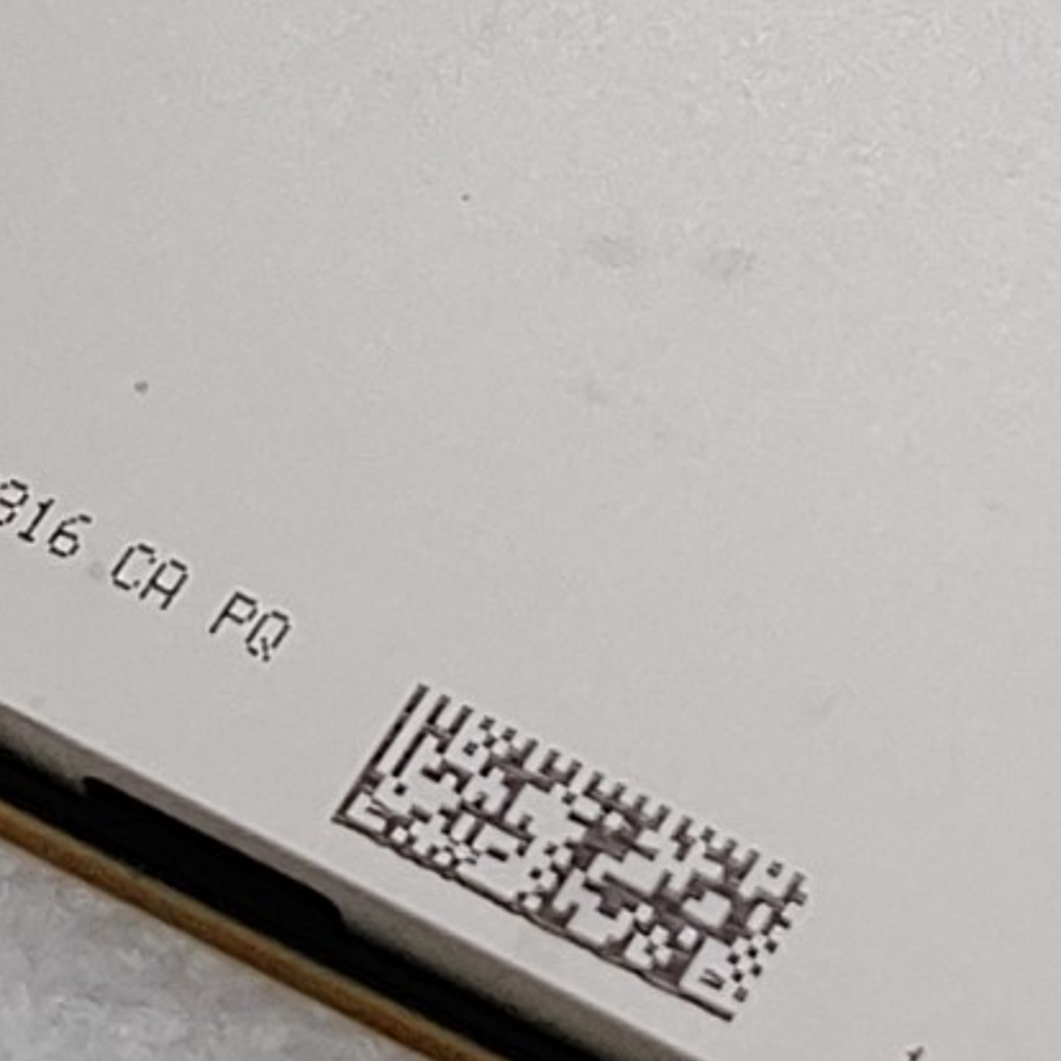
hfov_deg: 8.5
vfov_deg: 8.5
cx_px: 805
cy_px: 192
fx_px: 7143
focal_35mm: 206
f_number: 1.8
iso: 50
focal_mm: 4.36
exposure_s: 1/242
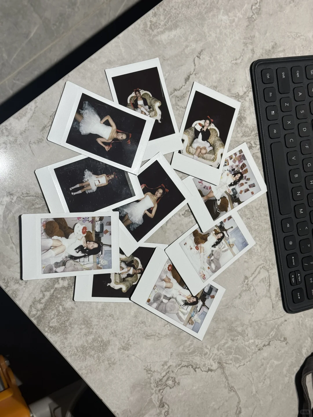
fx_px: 579
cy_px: 208
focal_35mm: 48
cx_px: 156
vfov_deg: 39.7
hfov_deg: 30.3
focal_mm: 6.76
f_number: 1.78
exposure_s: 1/182
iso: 80
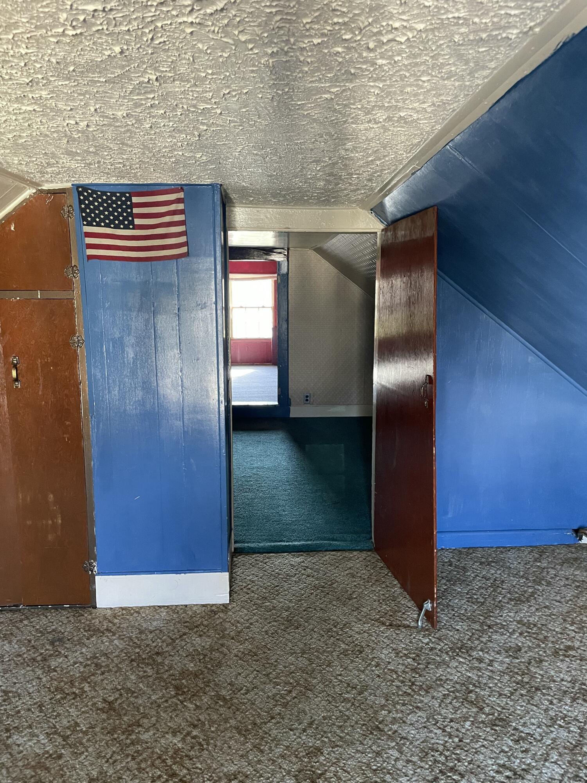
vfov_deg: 67.3
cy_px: 392
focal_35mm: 26
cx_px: 294
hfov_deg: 53.1
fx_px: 588
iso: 500
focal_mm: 4.2
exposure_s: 1/60
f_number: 1.6
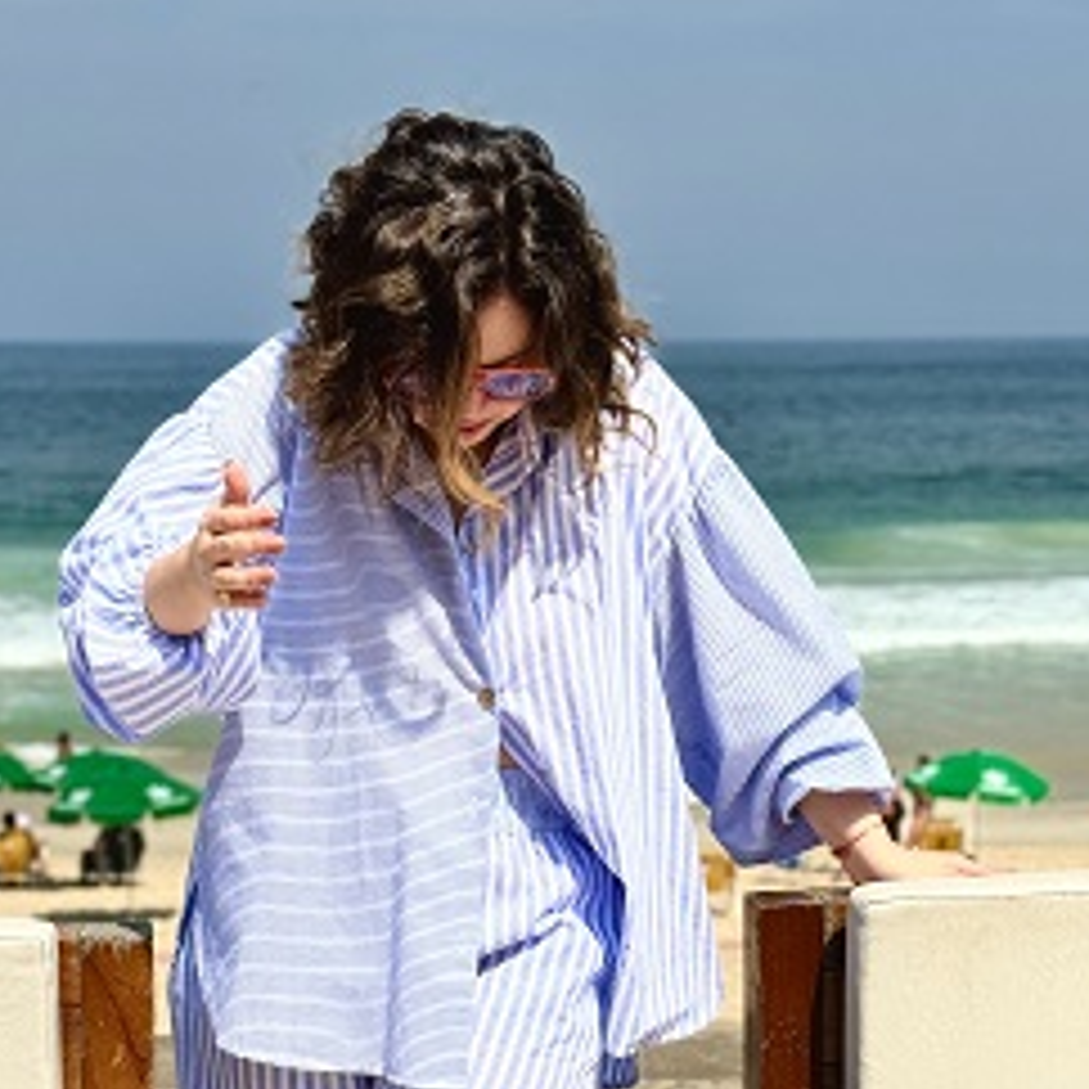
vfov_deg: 24.5
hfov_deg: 24.6
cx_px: 482
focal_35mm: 70
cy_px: 734
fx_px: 2491
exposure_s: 1/7937
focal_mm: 6.76
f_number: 1.78
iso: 64
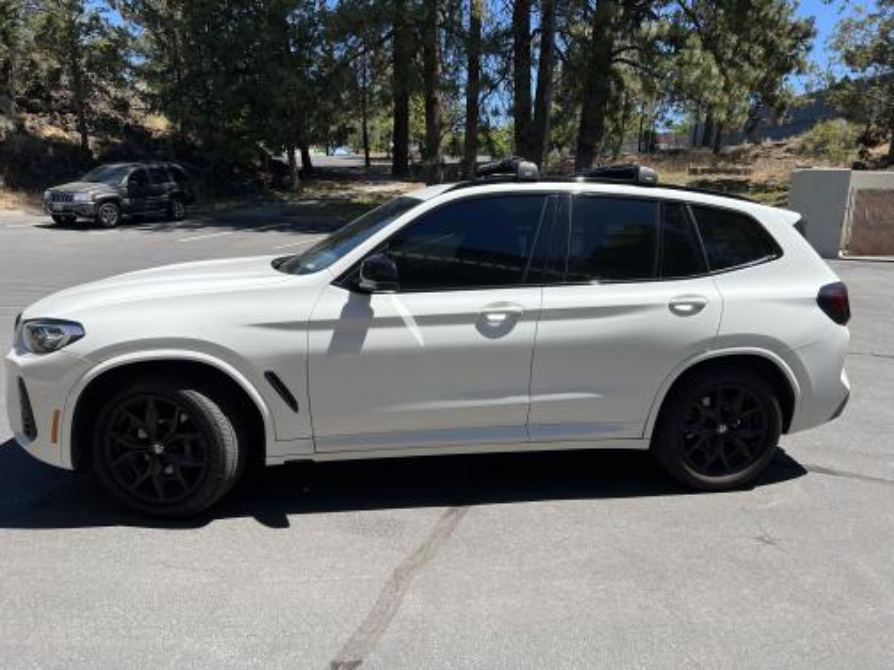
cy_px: 335
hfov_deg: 67.3
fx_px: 671
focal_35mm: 26
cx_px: 447
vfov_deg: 53.1
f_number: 1.5
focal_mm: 5.7
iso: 50
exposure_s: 1/2762
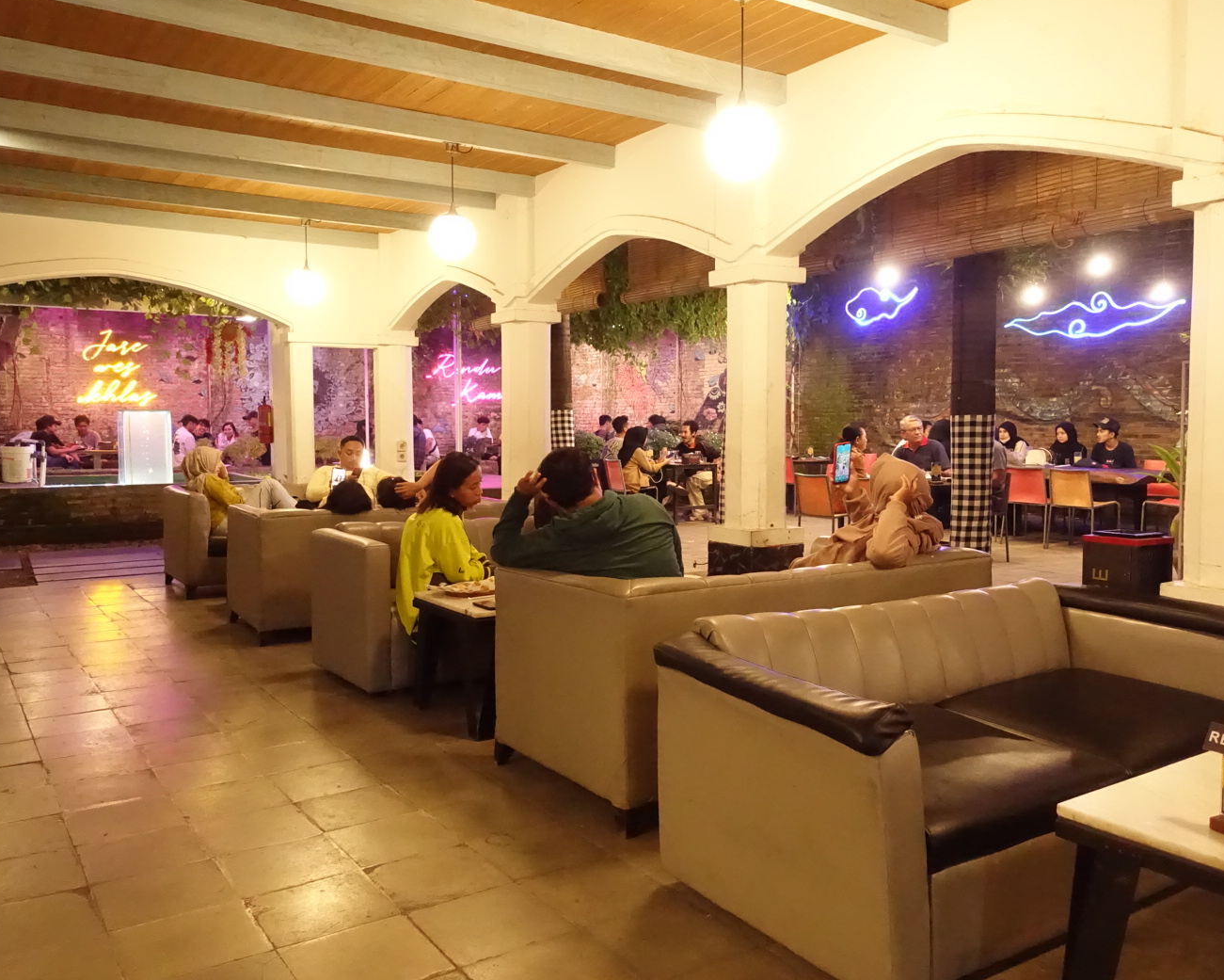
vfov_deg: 51.5
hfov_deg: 62.2
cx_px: 628
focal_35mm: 28
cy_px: 487
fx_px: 1014
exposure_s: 1/60
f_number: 2.5
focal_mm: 8.8
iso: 5000
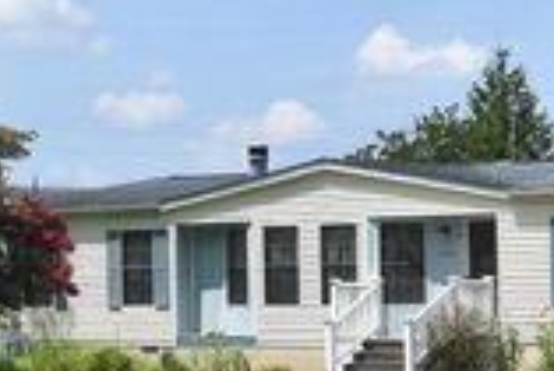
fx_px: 1910
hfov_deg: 15.7
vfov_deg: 11.0
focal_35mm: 124
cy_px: 348
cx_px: 727
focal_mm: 26
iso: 200
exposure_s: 1/400
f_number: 10
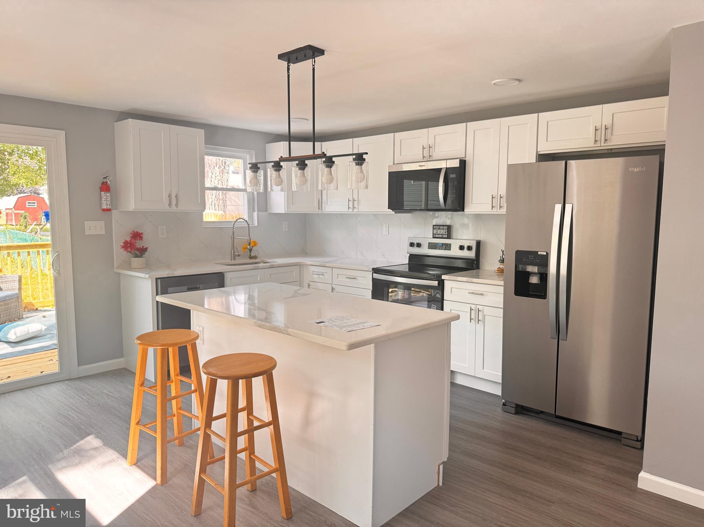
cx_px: 352
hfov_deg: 71.6
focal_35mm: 24
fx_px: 488
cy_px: 264
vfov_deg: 56.8
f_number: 1.78
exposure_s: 1/121
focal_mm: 6.76
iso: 160
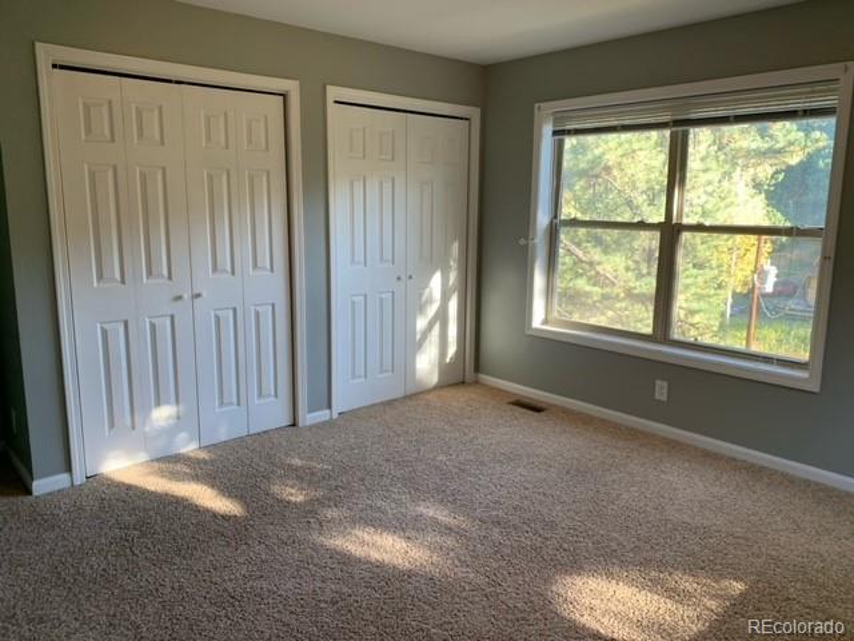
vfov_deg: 53.1
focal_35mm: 26
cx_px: 427
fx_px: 641
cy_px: 320
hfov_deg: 67.3
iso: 80
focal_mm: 4.25
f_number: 1.8
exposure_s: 1/120
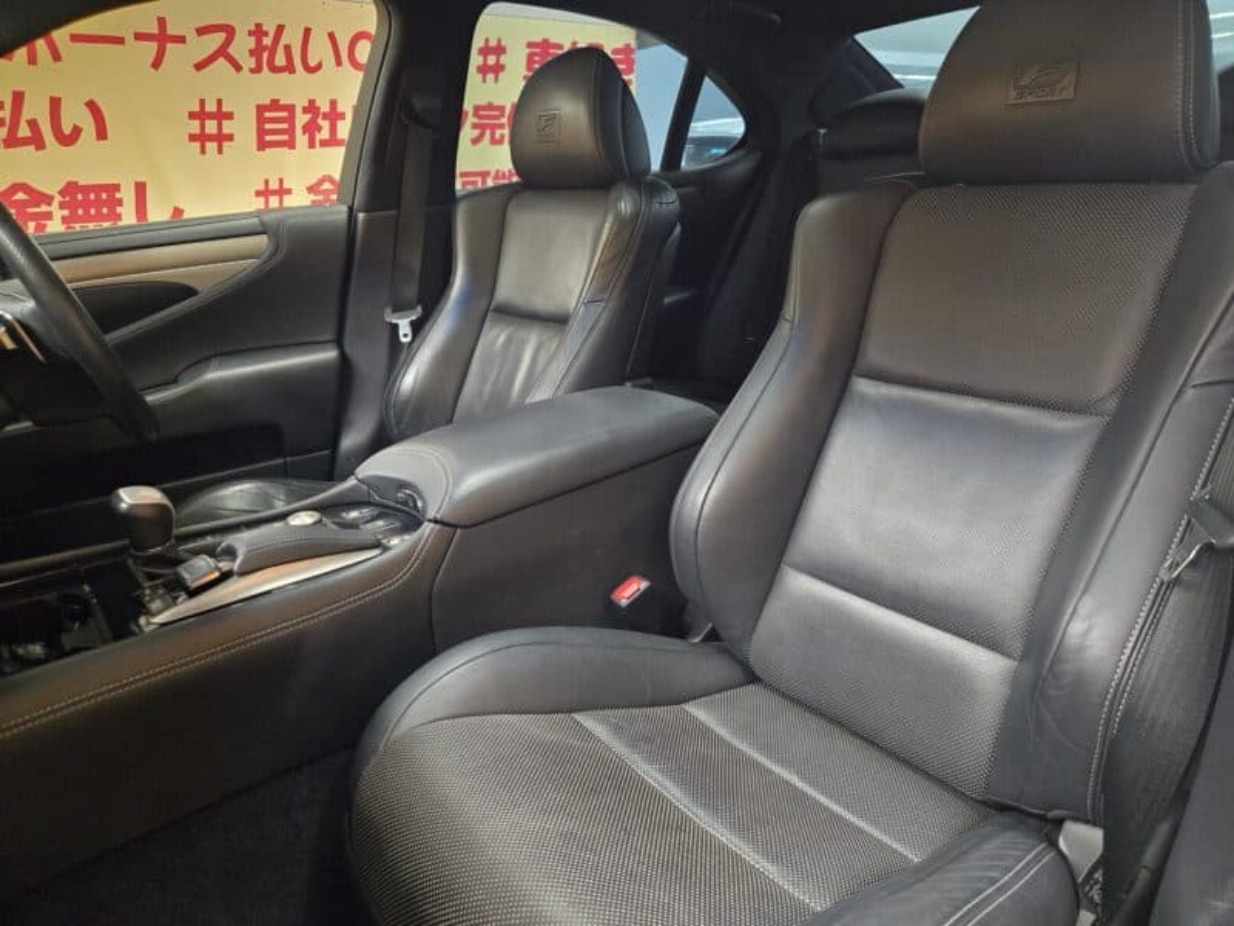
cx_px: 617
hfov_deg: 73.9
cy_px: 463
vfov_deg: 58.9
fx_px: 820
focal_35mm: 23
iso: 1000
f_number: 1.8
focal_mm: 5.4
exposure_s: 1/100
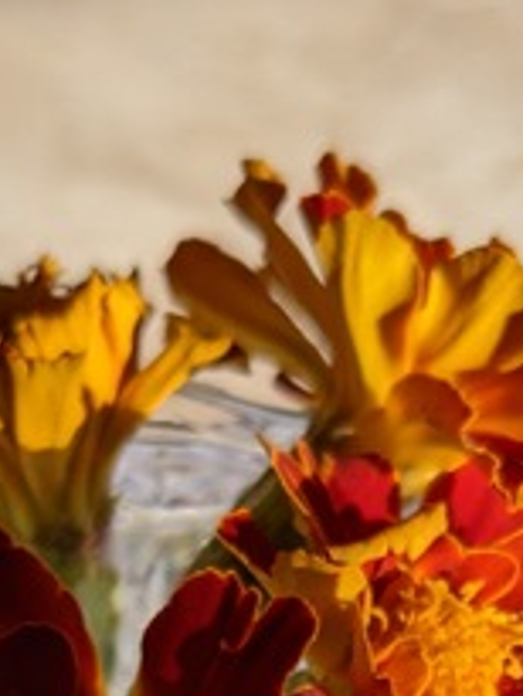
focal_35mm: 101
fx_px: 2033
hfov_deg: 14.6
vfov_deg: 17.8
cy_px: 971
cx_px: 136
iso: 47
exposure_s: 1/443
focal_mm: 4.44
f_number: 1.8
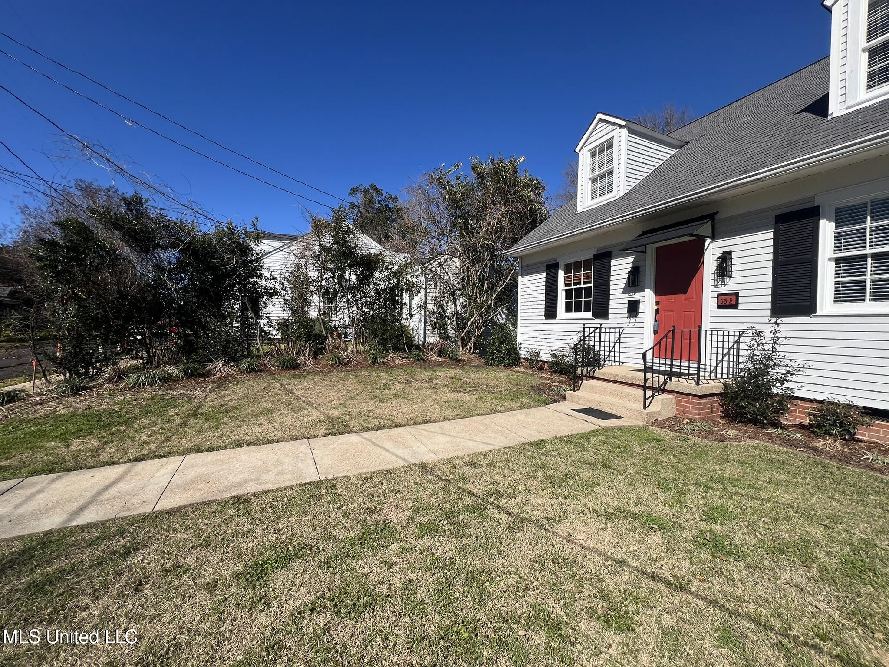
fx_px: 334
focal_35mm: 13
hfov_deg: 106.2
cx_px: 444
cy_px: 334
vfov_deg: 89.9
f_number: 1.8
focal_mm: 1.57
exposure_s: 1/2370
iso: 32
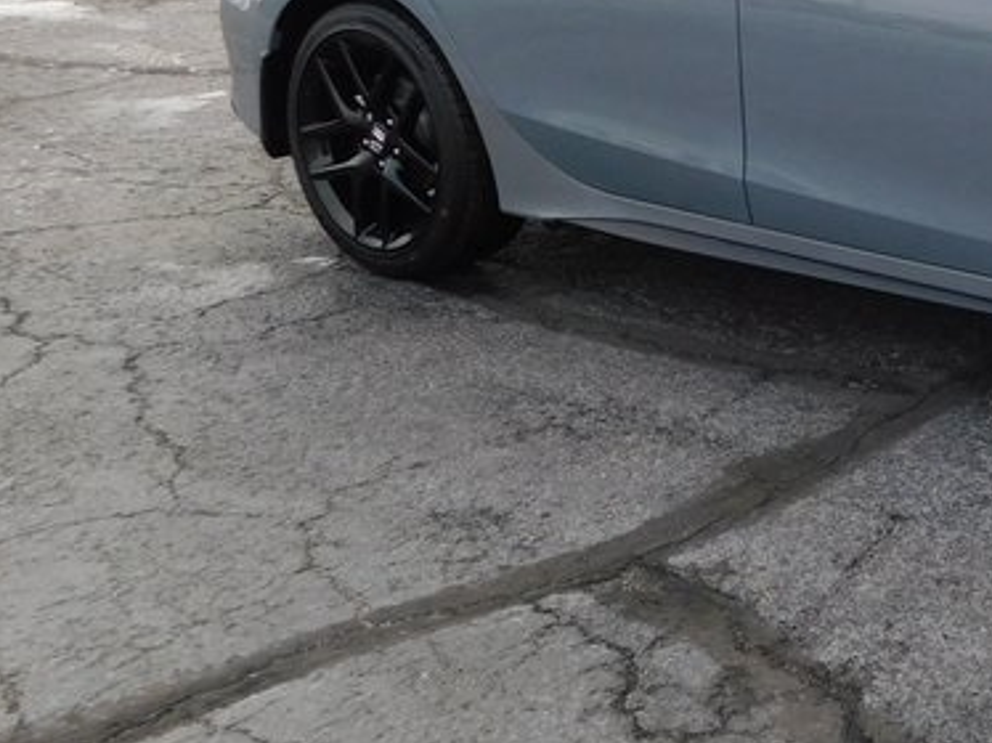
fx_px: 1804
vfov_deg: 22.8
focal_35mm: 63
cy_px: 117
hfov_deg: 26.7
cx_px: 1241
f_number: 3
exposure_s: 1/320
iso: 125
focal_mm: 4
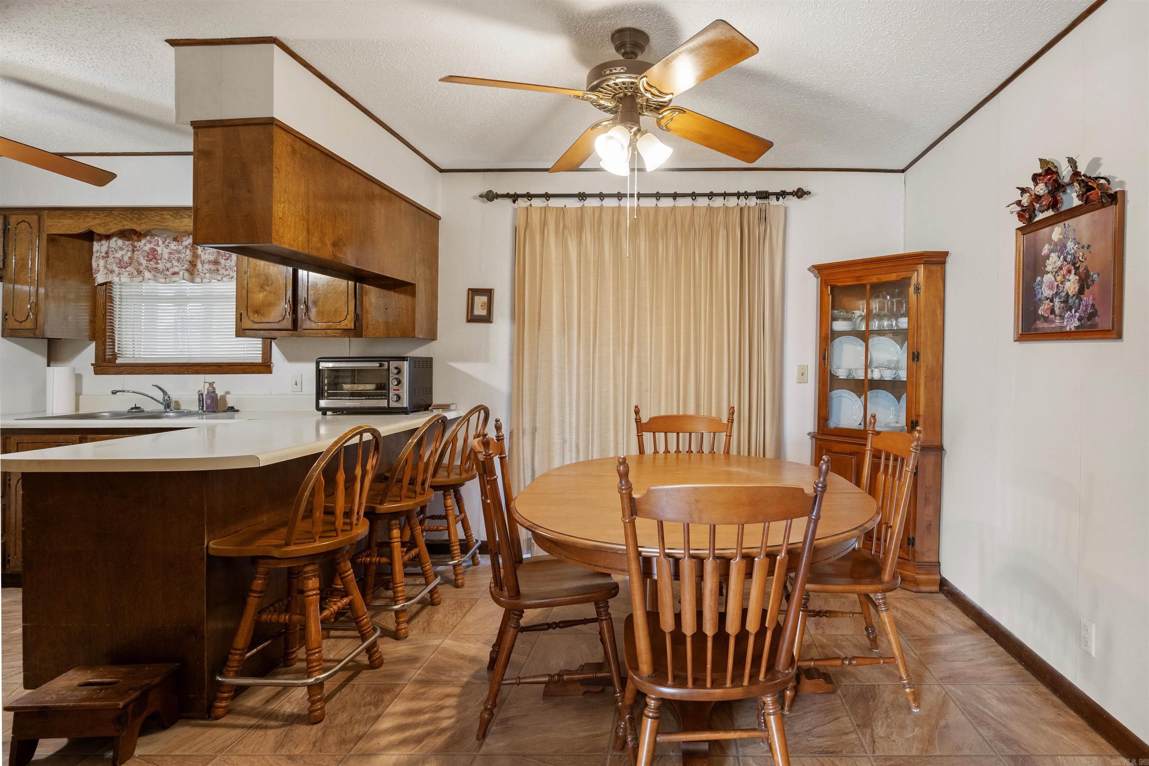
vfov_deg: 73.7
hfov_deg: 96.7
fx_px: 511
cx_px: 574
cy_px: 383
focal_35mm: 16
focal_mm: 16
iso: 1250
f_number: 6.3
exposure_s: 1/13
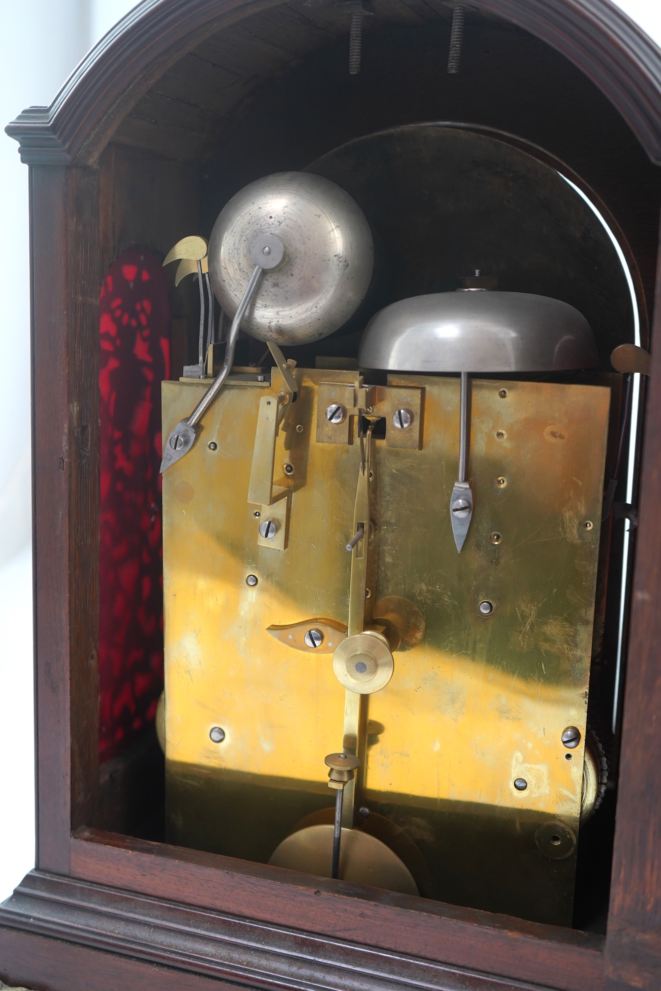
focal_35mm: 41
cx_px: 330
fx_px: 1129
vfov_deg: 47.4
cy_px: 496
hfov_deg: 32.6
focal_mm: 41
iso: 640
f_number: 4.5
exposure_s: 1/80
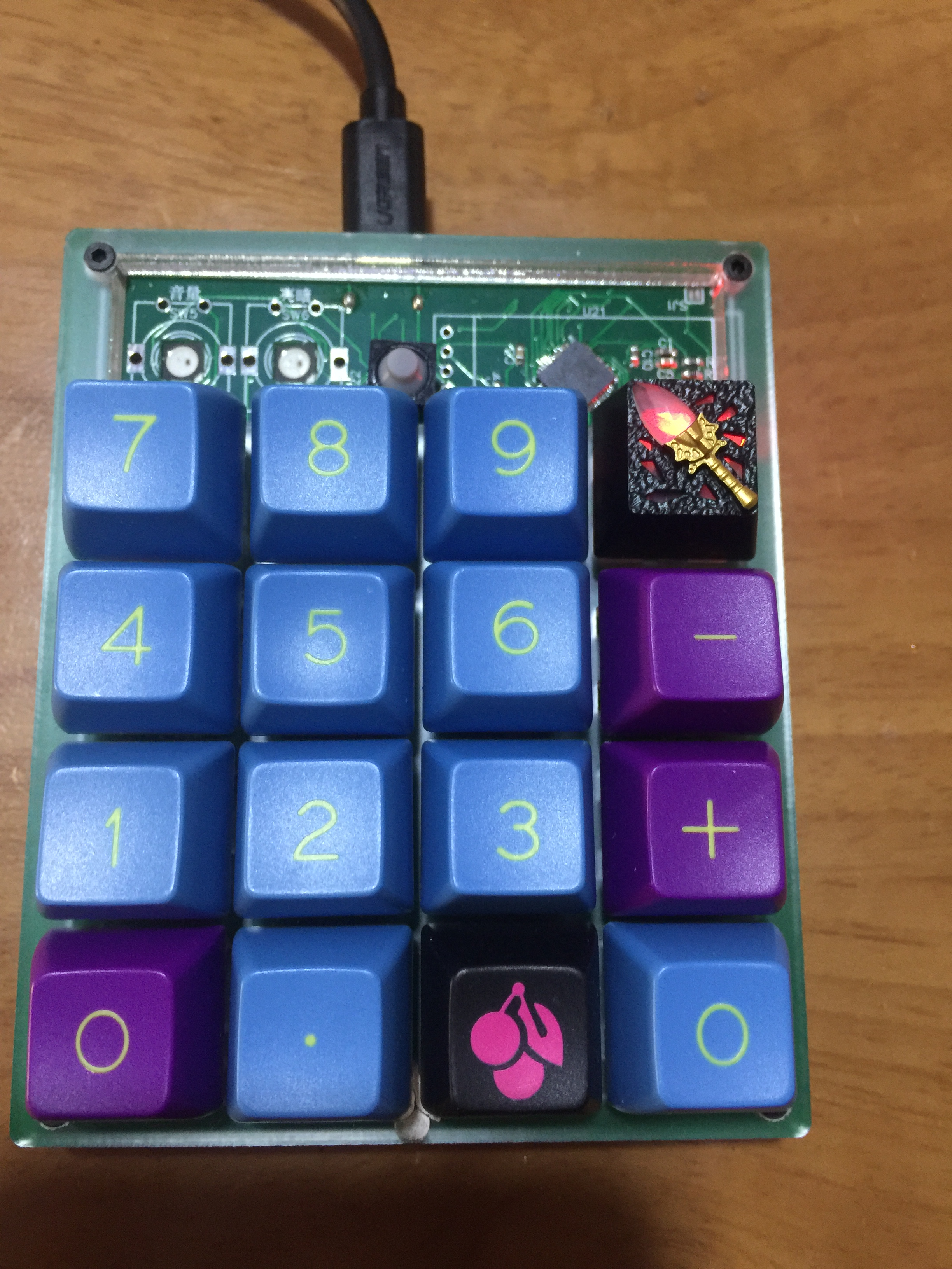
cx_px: 476
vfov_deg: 61.7
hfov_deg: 48.2
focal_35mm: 29
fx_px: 1063
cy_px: 634
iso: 125
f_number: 2.2
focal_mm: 4.15
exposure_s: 1/15
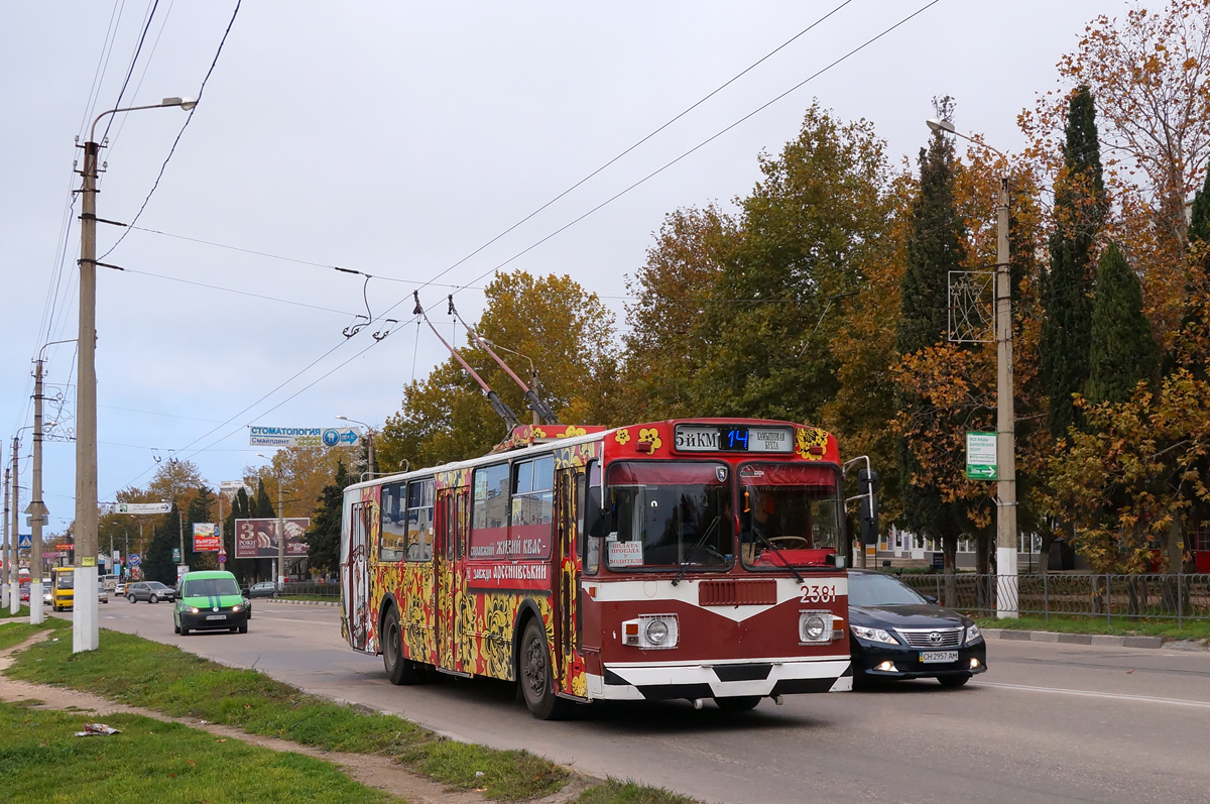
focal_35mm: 33
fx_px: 1108
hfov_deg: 57.3
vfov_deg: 39.9
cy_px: 402
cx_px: 605
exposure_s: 1/500
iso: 400
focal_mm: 22
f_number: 10
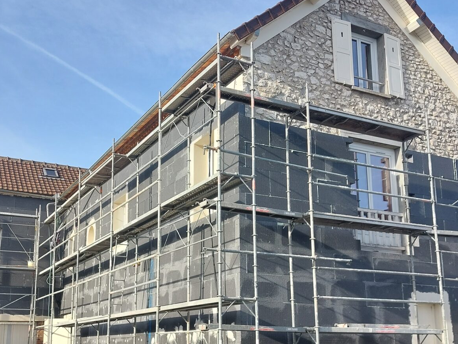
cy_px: 231
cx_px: 211
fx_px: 582
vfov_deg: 32.6
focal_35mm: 44
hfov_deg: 42.9
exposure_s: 1/503
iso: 25
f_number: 1.8
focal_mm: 5.23
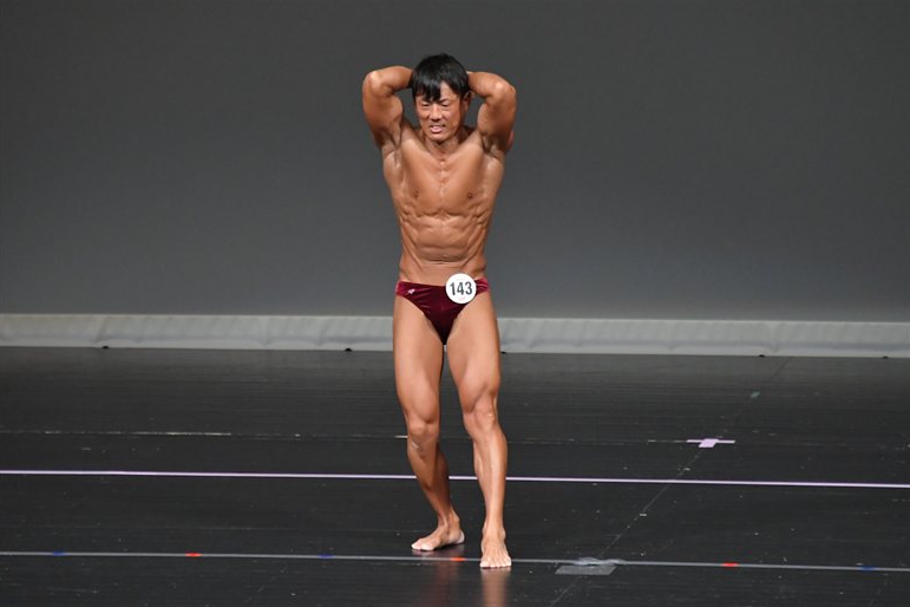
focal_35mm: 377
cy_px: 304
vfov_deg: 3.6
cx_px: 454
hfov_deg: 5.5
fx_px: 9529
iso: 4000
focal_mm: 250
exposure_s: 1/400
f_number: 5.6
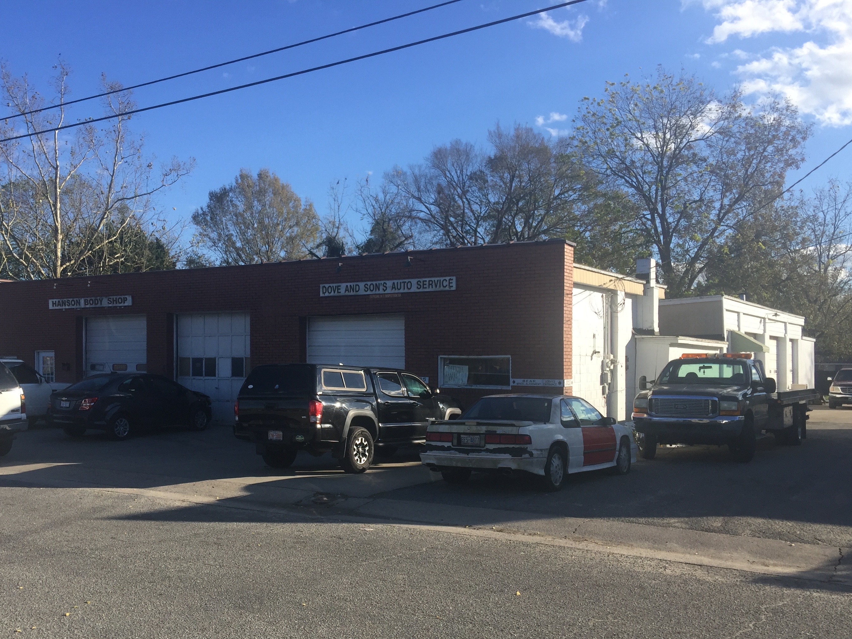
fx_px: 861
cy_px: 385
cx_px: 369
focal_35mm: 35
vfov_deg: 40.5
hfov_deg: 52.5
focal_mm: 4.15
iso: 32
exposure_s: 1/1236
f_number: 2.2
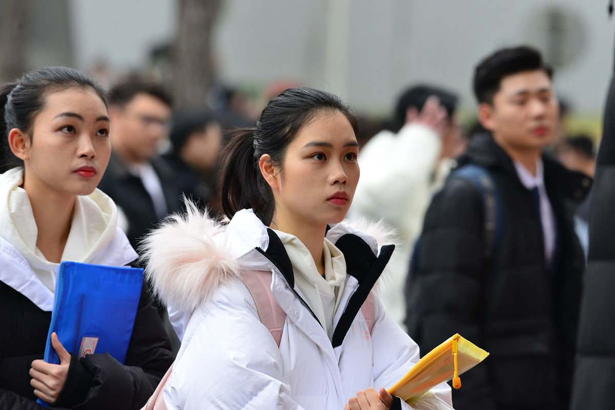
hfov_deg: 7.9
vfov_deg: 5.3
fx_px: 4441
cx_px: 308
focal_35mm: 260
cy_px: 205
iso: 400
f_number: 5.6
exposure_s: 1/100
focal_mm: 260
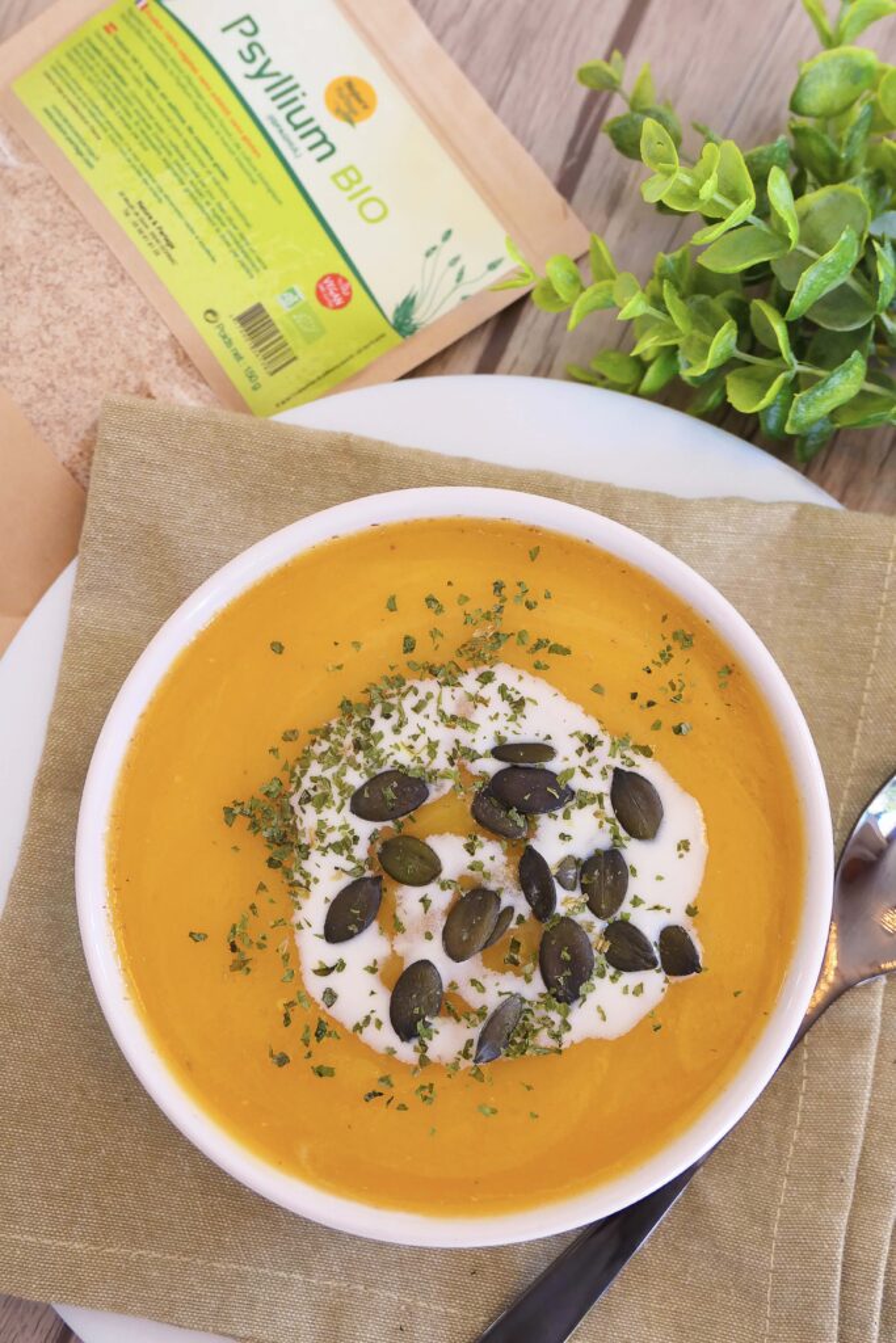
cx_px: 448
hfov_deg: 34.2
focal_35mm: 39
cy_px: 672
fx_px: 1455
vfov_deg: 49.5
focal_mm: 14.2
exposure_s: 1/80
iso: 640
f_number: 2.8
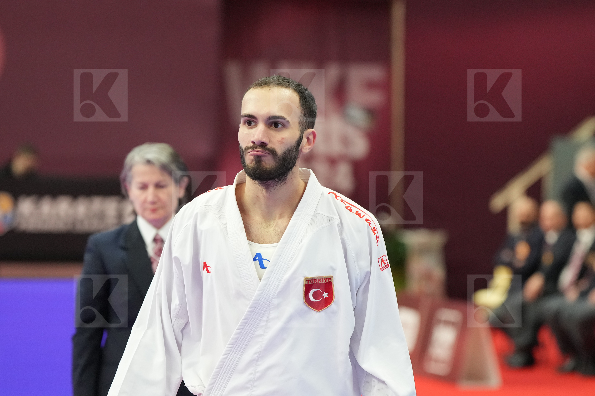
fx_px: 3024
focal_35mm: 183
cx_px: 298
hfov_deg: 11.2
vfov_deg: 7.5
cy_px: 198
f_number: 2.8
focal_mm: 122
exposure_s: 1/1000
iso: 3200
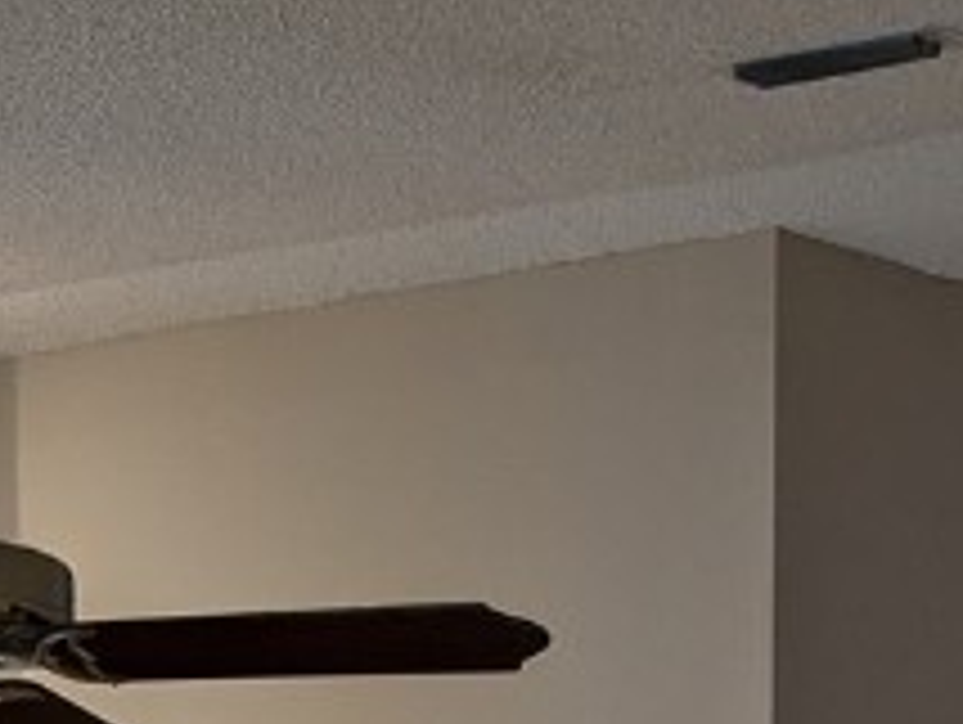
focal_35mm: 129
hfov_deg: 15.1
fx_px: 3593
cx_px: 45
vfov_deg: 10.2
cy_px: 1646
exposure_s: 1/24
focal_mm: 4.38
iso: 55
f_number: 1.73
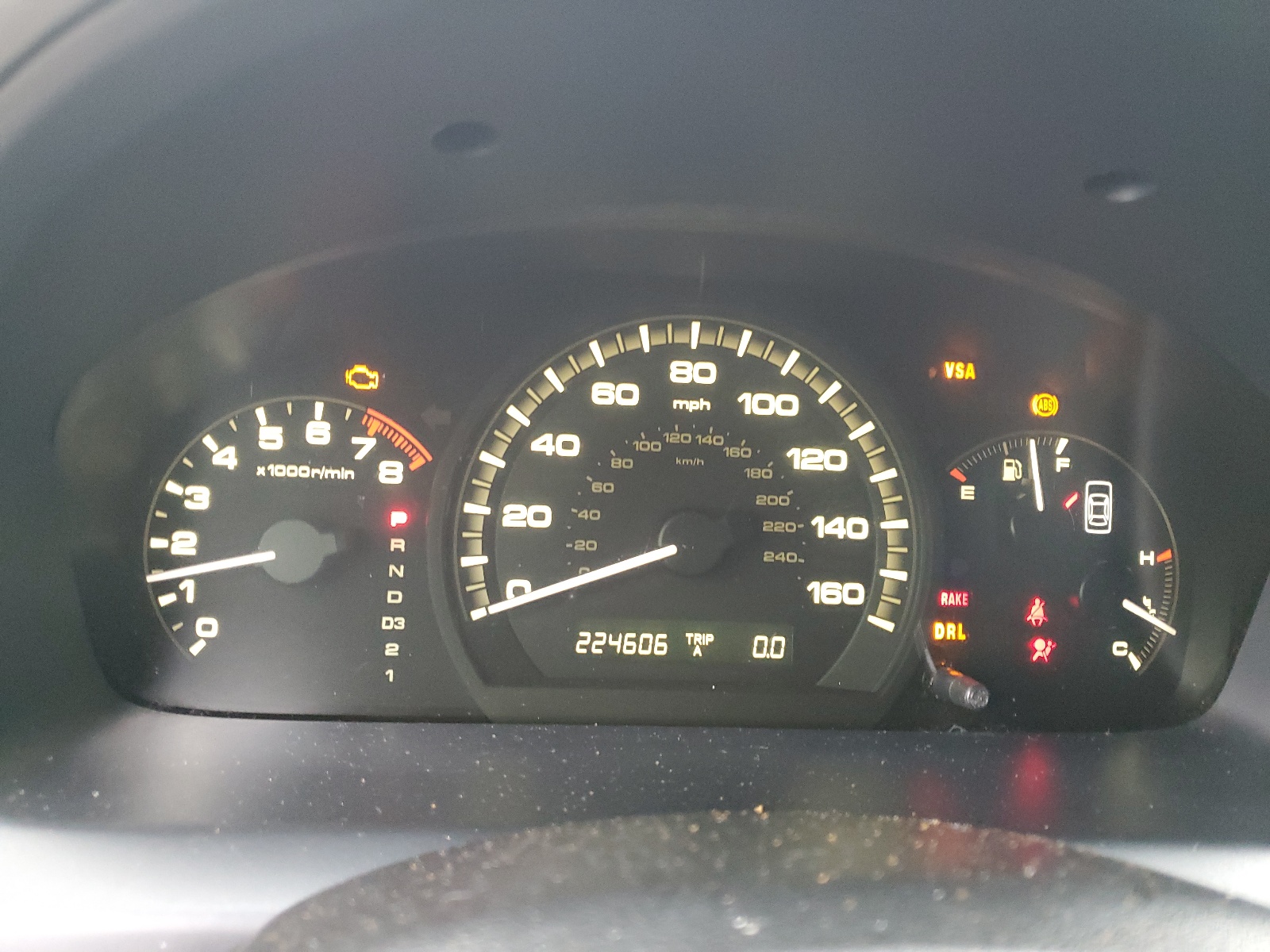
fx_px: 954
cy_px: 476
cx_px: 635
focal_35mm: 26
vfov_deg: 53.1
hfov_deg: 67.3
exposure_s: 1/50
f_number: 1.5
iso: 409
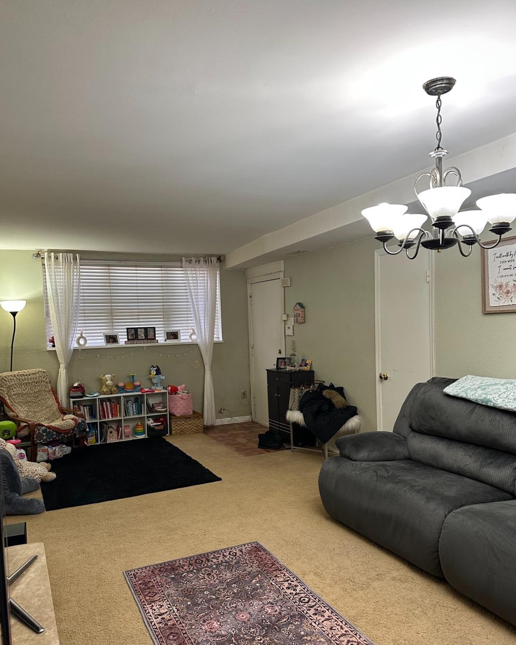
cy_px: 355
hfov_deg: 54.9
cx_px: 248
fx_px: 496
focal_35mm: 26
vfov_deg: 65.9
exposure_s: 1/120
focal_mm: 6.86
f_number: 1.78
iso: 200
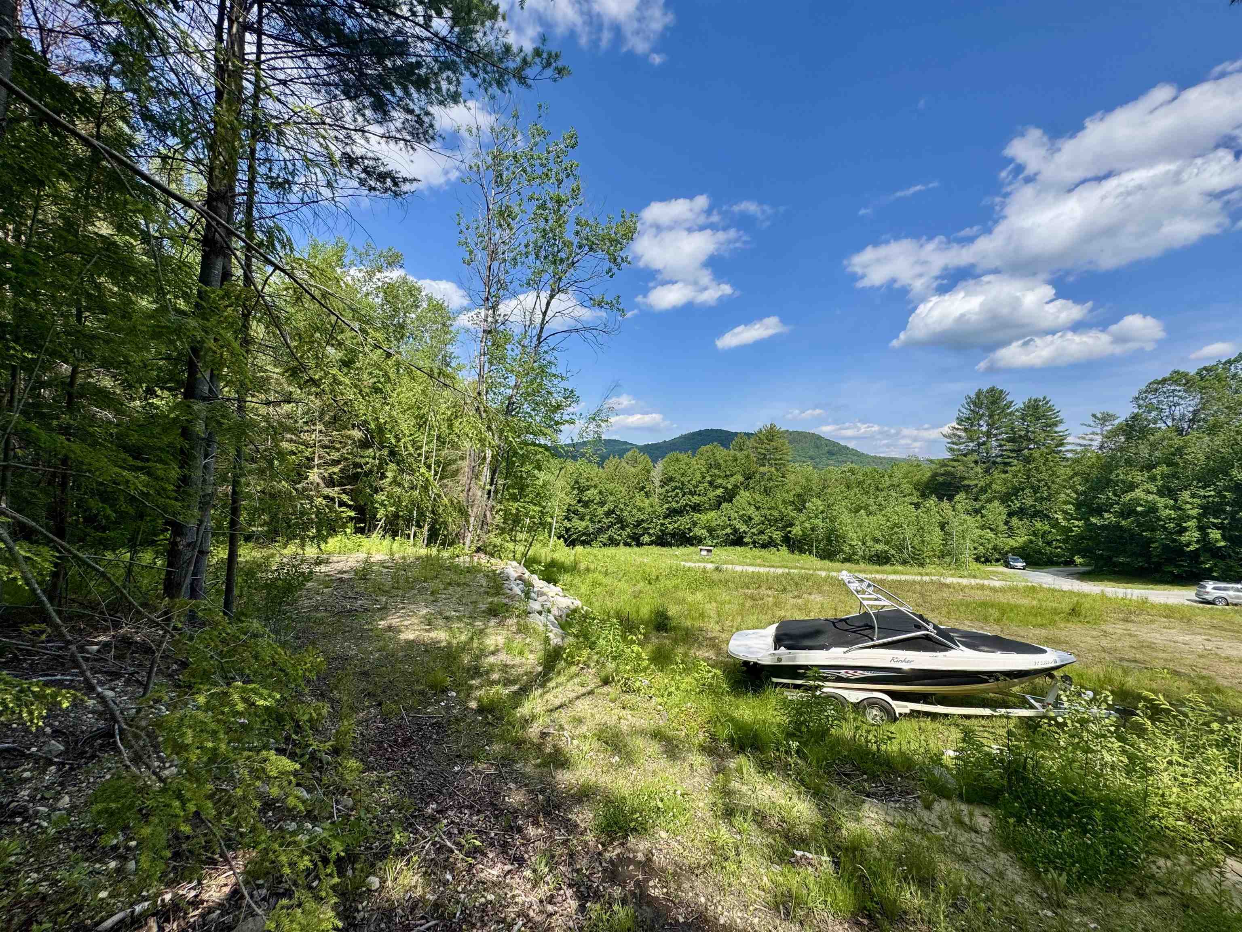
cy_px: 466
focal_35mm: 14
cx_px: 621
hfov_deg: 102.1
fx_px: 502
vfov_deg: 85.7
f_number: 2.2
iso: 40
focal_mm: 2.22
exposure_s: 1/1506
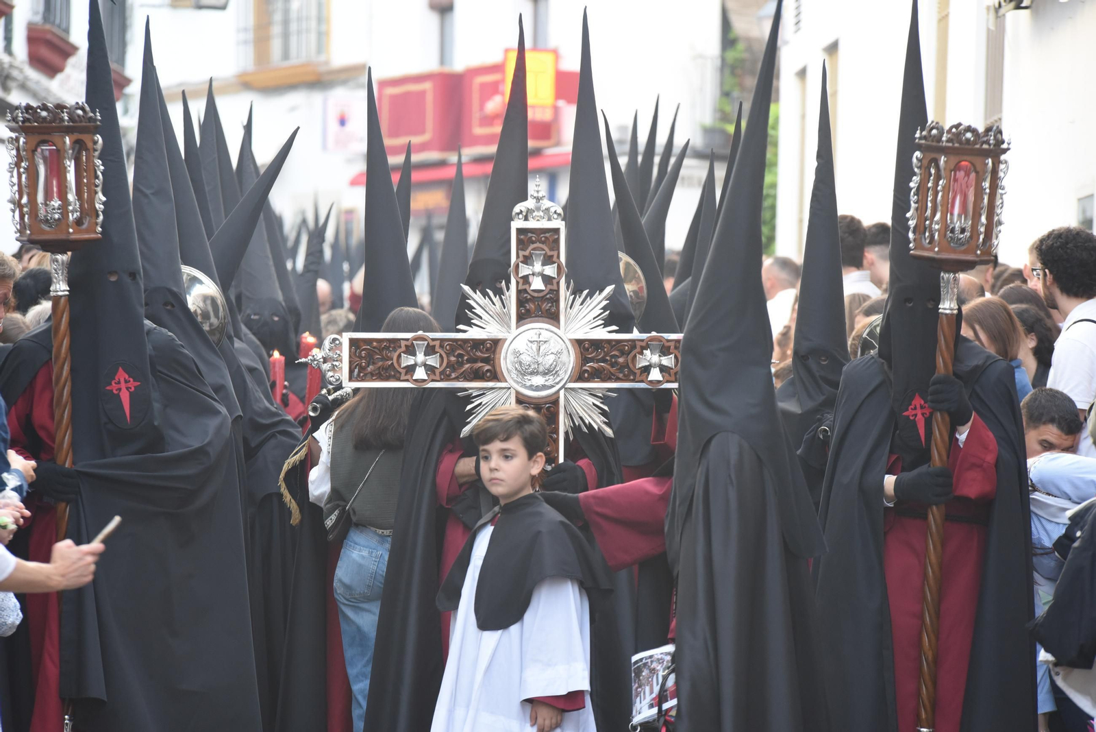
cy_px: 366
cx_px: 548
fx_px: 6091
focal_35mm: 200
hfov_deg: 10.3
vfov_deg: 6.9
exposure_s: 1/200
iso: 2000
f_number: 5
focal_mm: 200
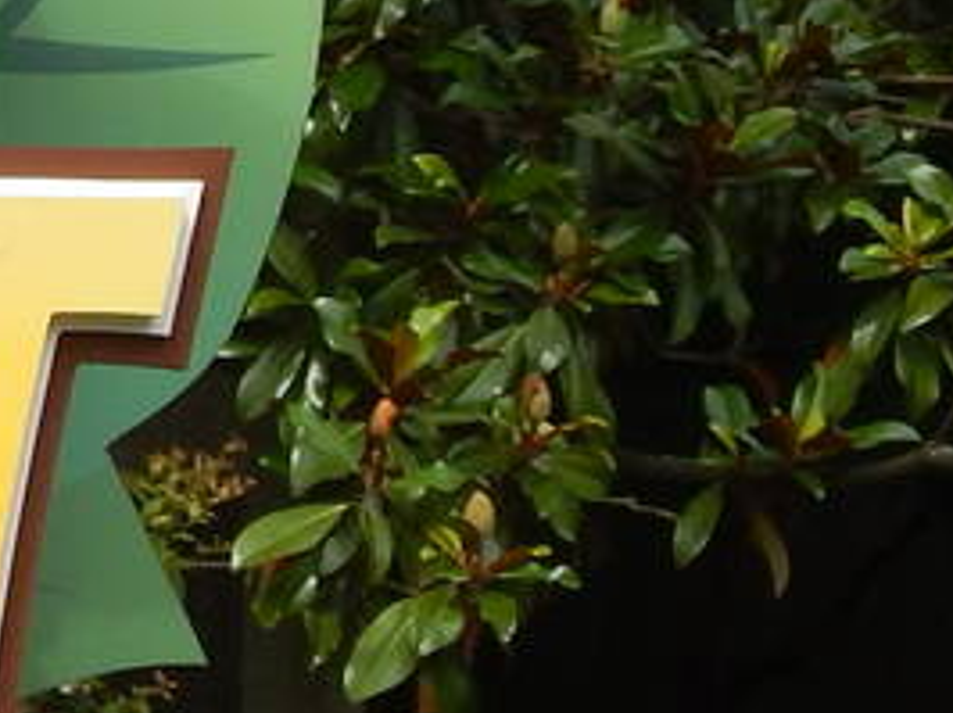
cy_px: 254
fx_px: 8114
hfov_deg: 6.5
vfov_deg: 5.0
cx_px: -871
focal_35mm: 295
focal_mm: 8.6
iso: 125
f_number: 3.7
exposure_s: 1/800
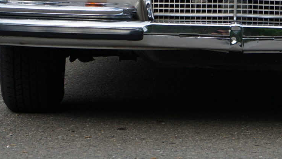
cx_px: 235
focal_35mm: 202
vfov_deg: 6.0
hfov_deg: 10.6
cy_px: -64
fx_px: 1511
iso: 100
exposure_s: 1/250
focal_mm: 70
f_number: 7.1
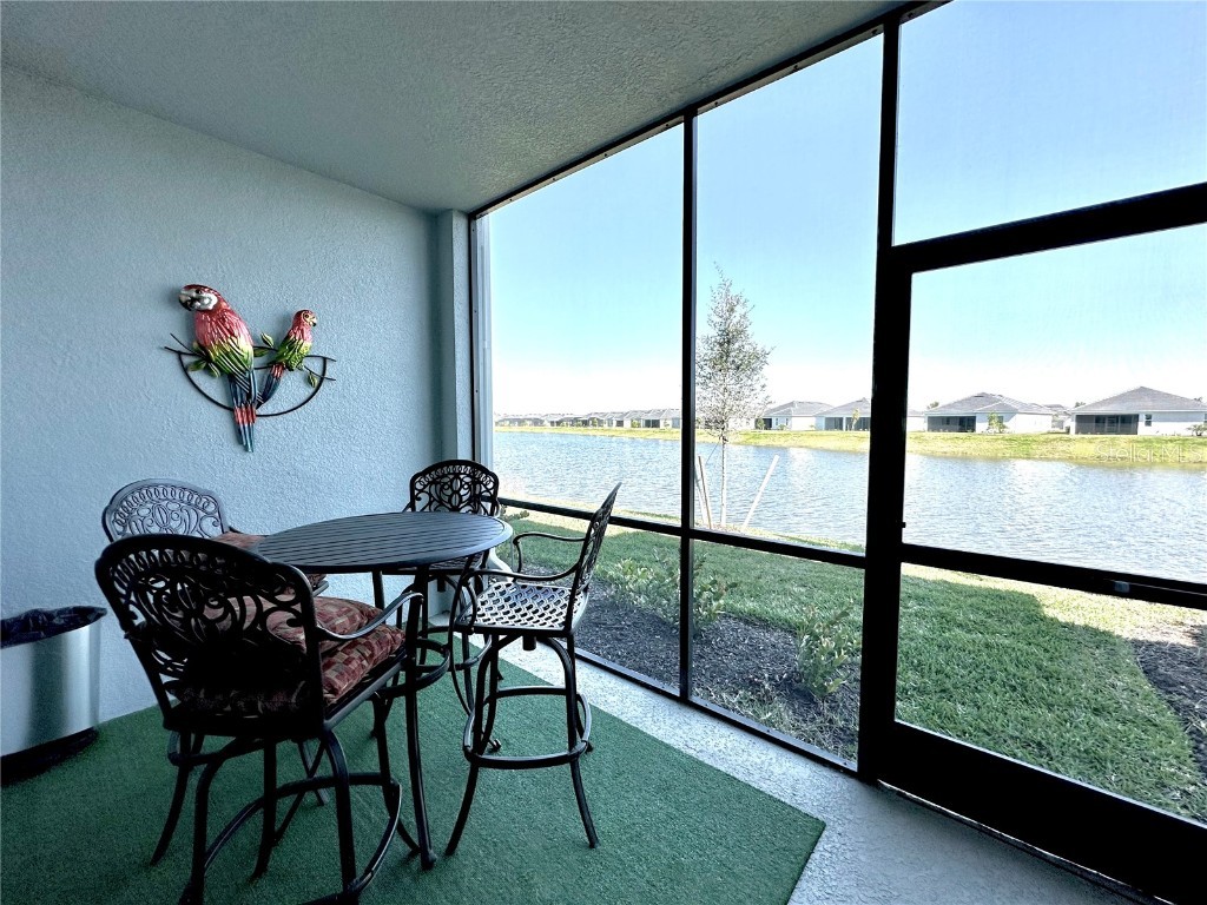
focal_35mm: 14
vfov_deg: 85.7
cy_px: 452
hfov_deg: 102.1
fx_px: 488
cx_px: 604
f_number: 2.2
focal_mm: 2.22
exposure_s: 1/619
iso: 40
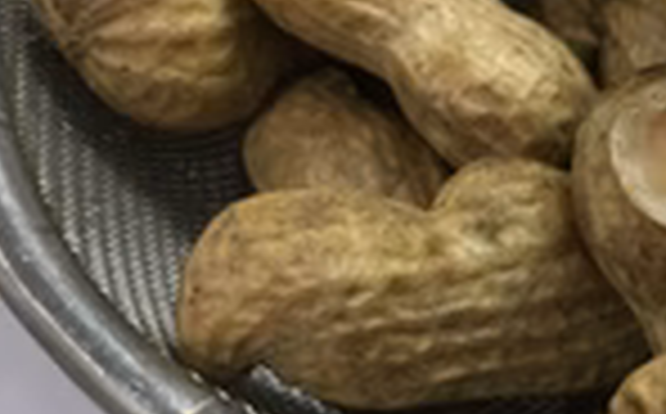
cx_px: 814
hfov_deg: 21.5
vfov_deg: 14.5
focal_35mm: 89
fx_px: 1613
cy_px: 68
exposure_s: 1/30
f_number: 2.4
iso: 100
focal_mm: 3.3
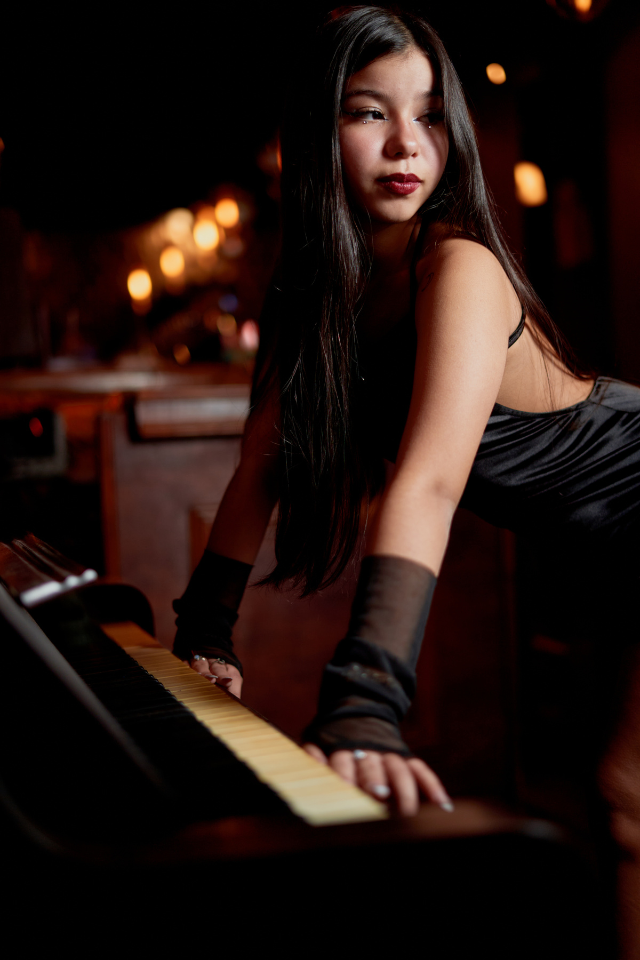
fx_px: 1333
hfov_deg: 27.0
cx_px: 320
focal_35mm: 50
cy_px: 480
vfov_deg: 39.6
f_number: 1.8
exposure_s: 1/40
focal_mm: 50
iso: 250
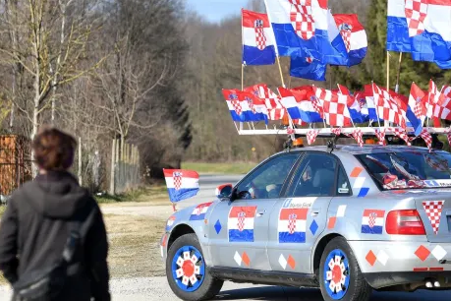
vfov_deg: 8.1
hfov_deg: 12.1
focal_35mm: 169
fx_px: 2117
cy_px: 94
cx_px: 330
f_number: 5
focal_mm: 102
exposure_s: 1/1600
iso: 125
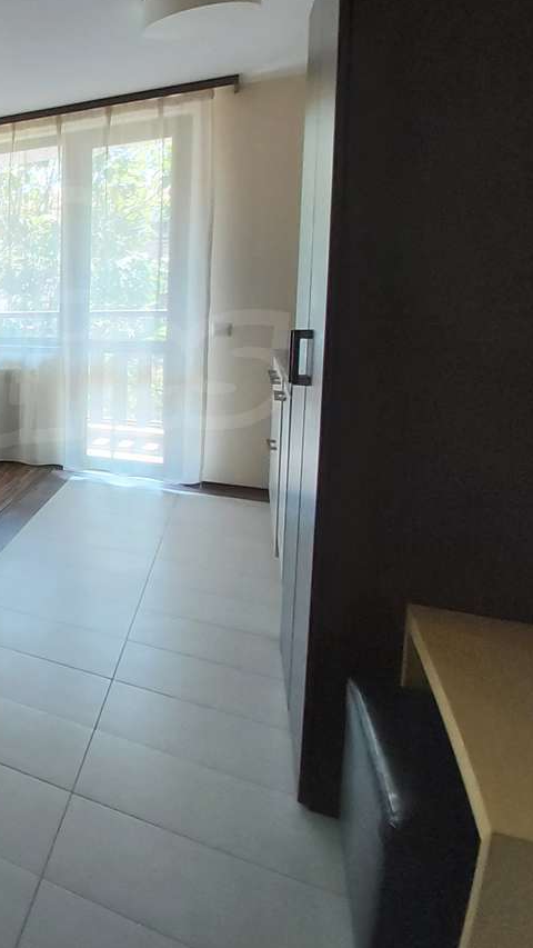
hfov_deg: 29.4
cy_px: 351
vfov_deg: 77.2
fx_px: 578
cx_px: -265
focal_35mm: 23
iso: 160
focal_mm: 1.42
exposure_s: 1/50
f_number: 2.2
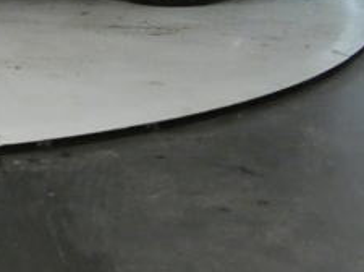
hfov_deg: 12.6
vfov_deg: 9.8
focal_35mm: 146
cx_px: -241
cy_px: -146
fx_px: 1533
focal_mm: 7.3
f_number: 3.6
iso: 1250
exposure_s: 1/80
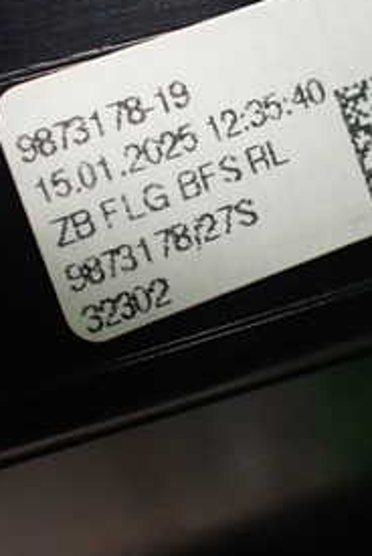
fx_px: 1051
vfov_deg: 29.5
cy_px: 198
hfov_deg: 20.1
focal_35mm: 68
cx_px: 178
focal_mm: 5.4
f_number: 2.3
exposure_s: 1/60
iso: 800
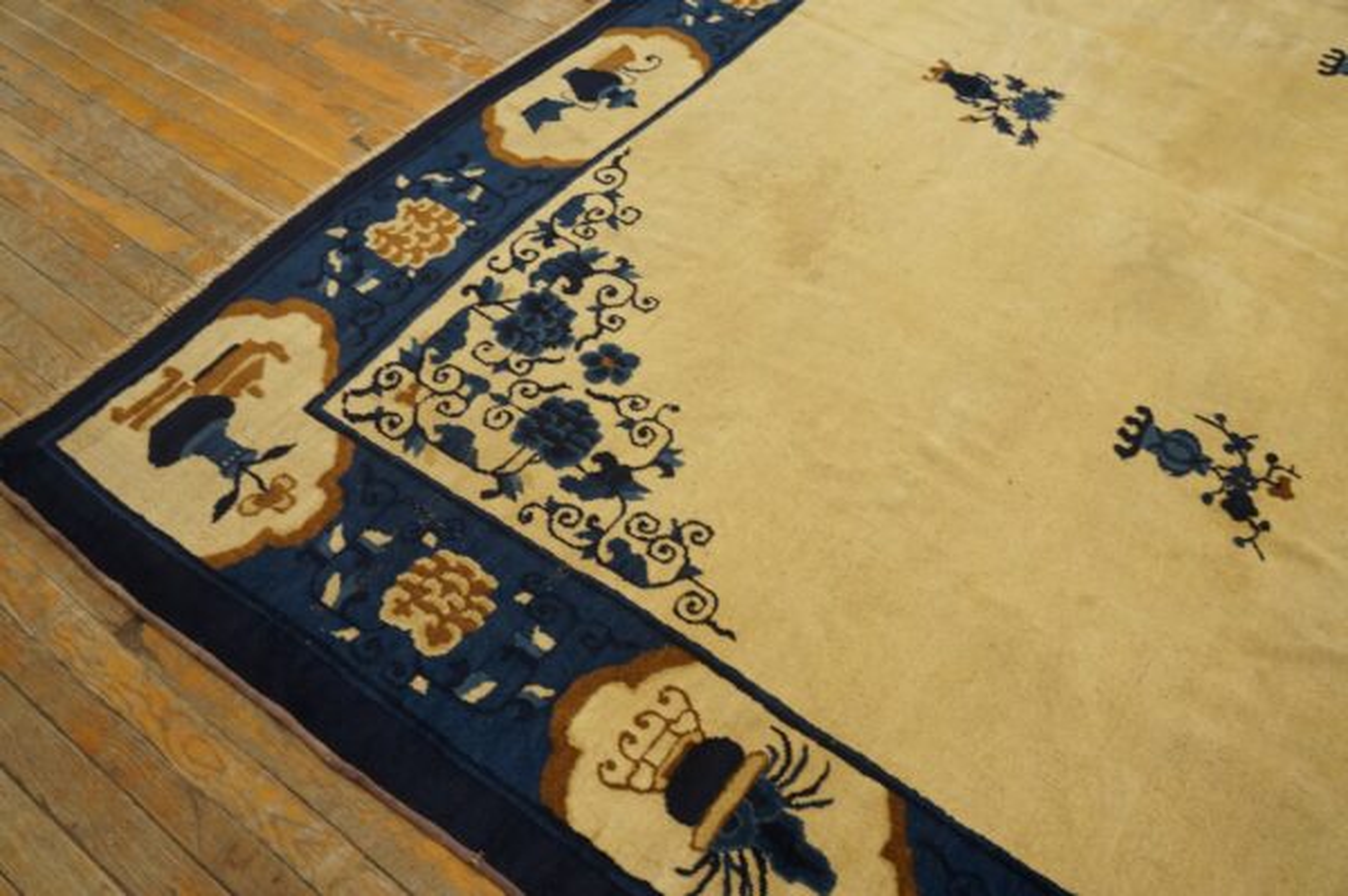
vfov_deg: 47.9
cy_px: 448
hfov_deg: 67.4
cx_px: 674
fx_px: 1010
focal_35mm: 27
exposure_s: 1/60
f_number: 4
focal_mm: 18
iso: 800
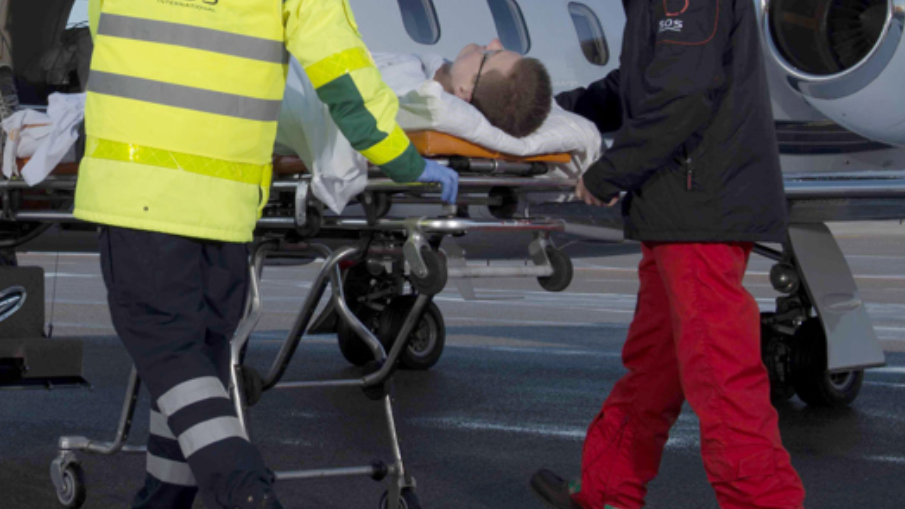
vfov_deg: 13.9
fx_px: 2088
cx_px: 64
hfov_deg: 23.7
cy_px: 116
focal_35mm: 87
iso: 100
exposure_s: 1/250
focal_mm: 34
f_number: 9
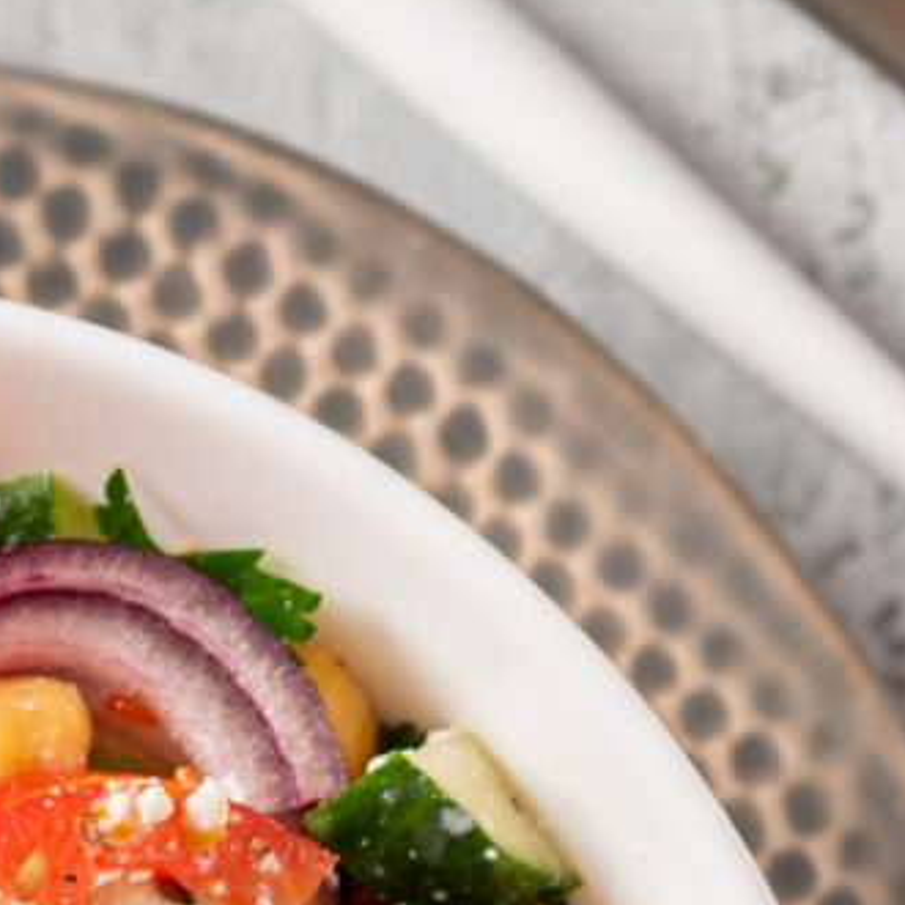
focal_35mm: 519
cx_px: 625
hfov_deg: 3.4
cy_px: 1678
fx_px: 15351
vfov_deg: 3.4
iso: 100
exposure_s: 1/160
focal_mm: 105
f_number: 7.1
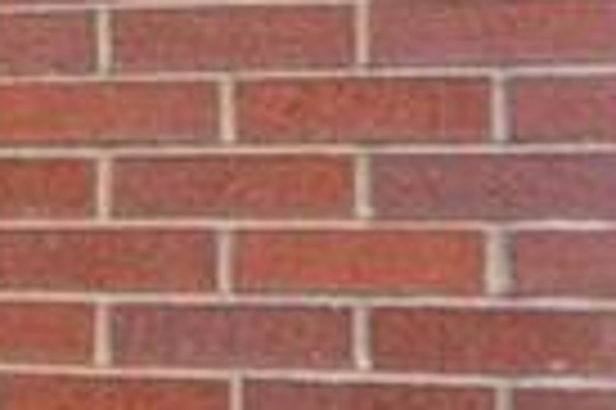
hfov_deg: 9.4
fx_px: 1914
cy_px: 110
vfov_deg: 12.2
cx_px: -1569
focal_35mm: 112
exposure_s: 1/80
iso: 250
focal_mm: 10
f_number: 9
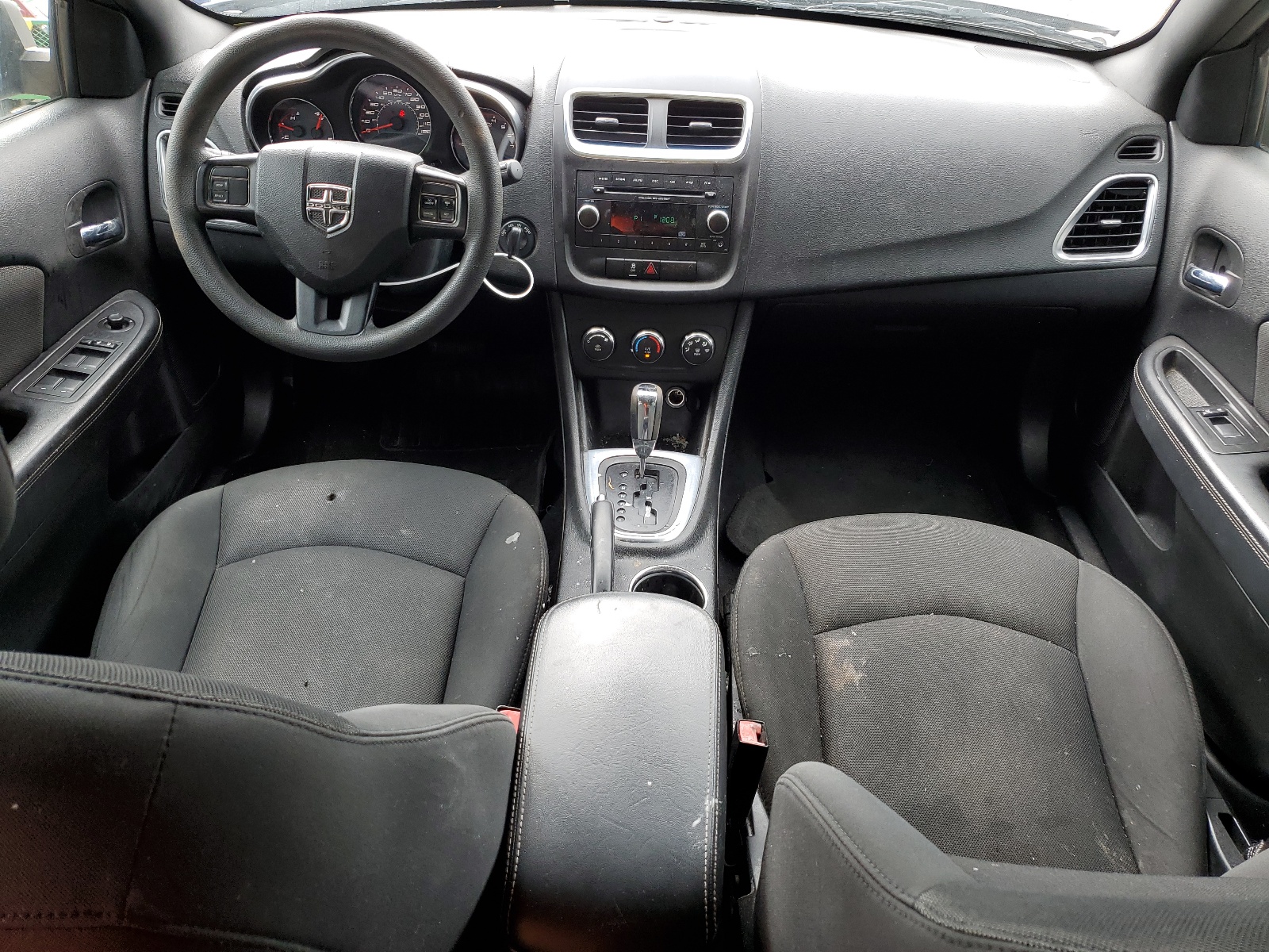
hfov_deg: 67.3
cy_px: 476
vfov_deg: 53.1
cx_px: 634
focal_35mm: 26
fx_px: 953
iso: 50
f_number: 1.5
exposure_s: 1/125
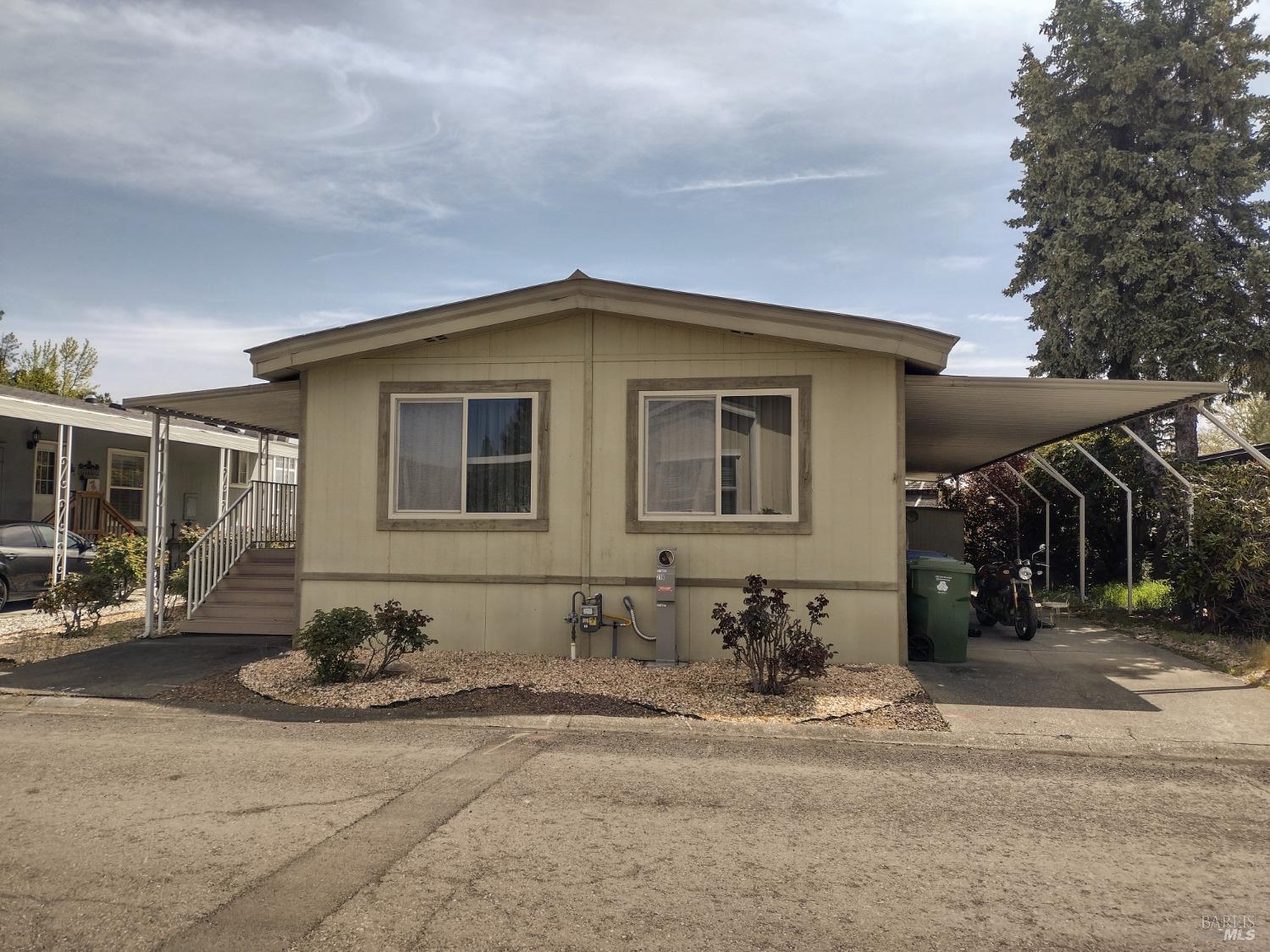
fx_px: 991
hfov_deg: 65.3
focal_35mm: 27
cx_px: 635
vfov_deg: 51.4
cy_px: 476
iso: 100
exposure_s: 1/2660
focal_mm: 4.71
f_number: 1.7
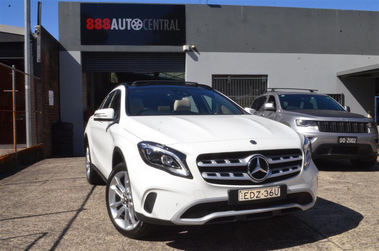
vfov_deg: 36.7
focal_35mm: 36
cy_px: 126
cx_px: 190
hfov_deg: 53.2
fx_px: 378
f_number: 25
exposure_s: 1/250
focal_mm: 24
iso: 2000
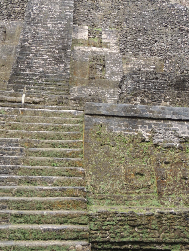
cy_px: 100
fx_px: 495
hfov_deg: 21.6
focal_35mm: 68
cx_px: 108
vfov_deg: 28.5
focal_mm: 8.3
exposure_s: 1/160
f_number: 3.5
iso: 100
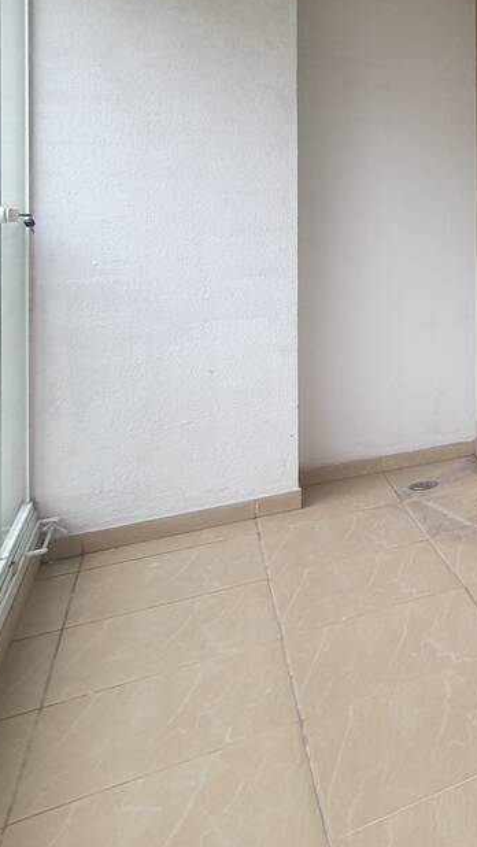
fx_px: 741
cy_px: 174
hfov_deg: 22.0
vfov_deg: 55.4
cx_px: 858
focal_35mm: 33
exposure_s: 1/153
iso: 50
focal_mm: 1.8
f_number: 2.2
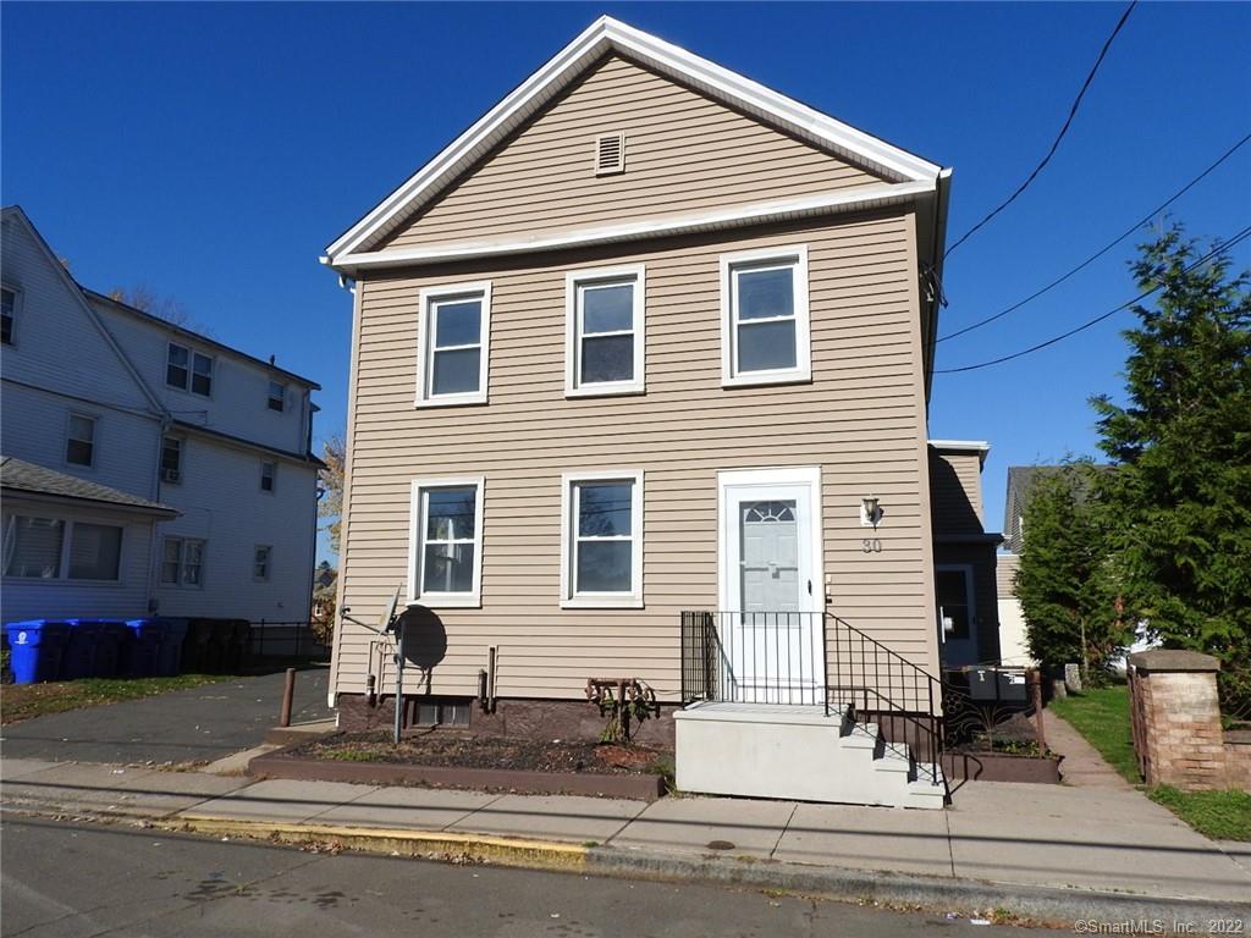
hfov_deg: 71.6
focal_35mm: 24
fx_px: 867
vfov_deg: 56.8
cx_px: 626
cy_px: 469
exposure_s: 1/2000
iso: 100
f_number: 4.2
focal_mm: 4.3
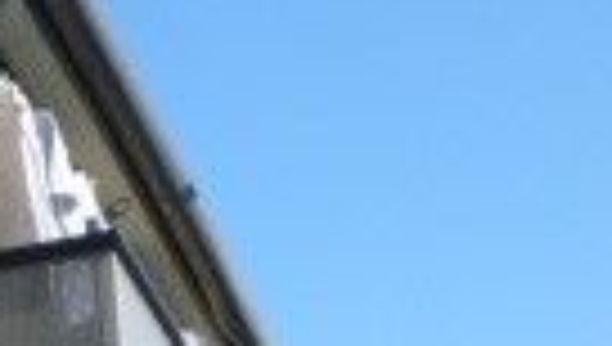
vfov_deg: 9.3
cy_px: 526
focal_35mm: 128
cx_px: -680
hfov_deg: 13.7
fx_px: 2080
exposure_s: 1/320
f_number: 4
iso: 80
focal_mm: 4.5
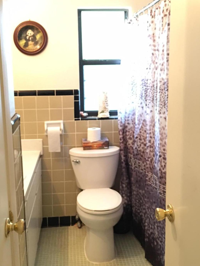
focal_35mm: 42
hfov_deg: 34.4
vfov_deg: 44.8
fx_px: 323
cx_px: 103
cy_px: 130
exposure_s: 1/4
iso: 80
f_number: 2.2
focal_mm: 4.15
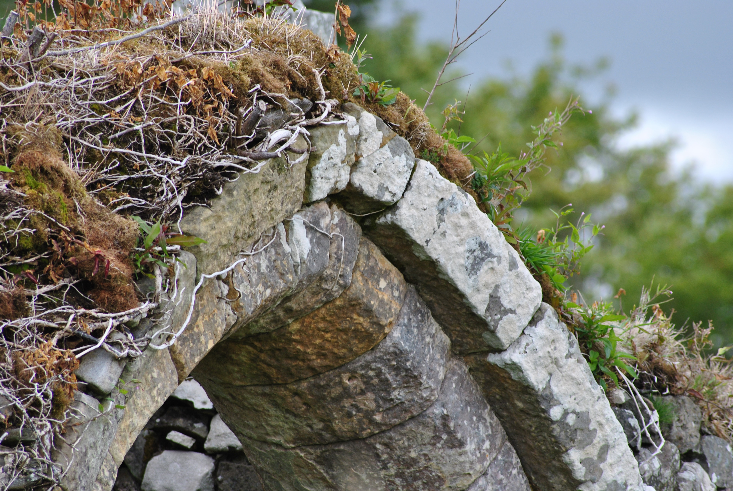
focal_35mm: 450
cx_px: 366
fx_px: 9173
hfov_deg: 4.6
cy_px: 246
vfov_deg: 3.1
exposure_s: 1/125
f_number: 8
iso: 200
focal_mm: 300
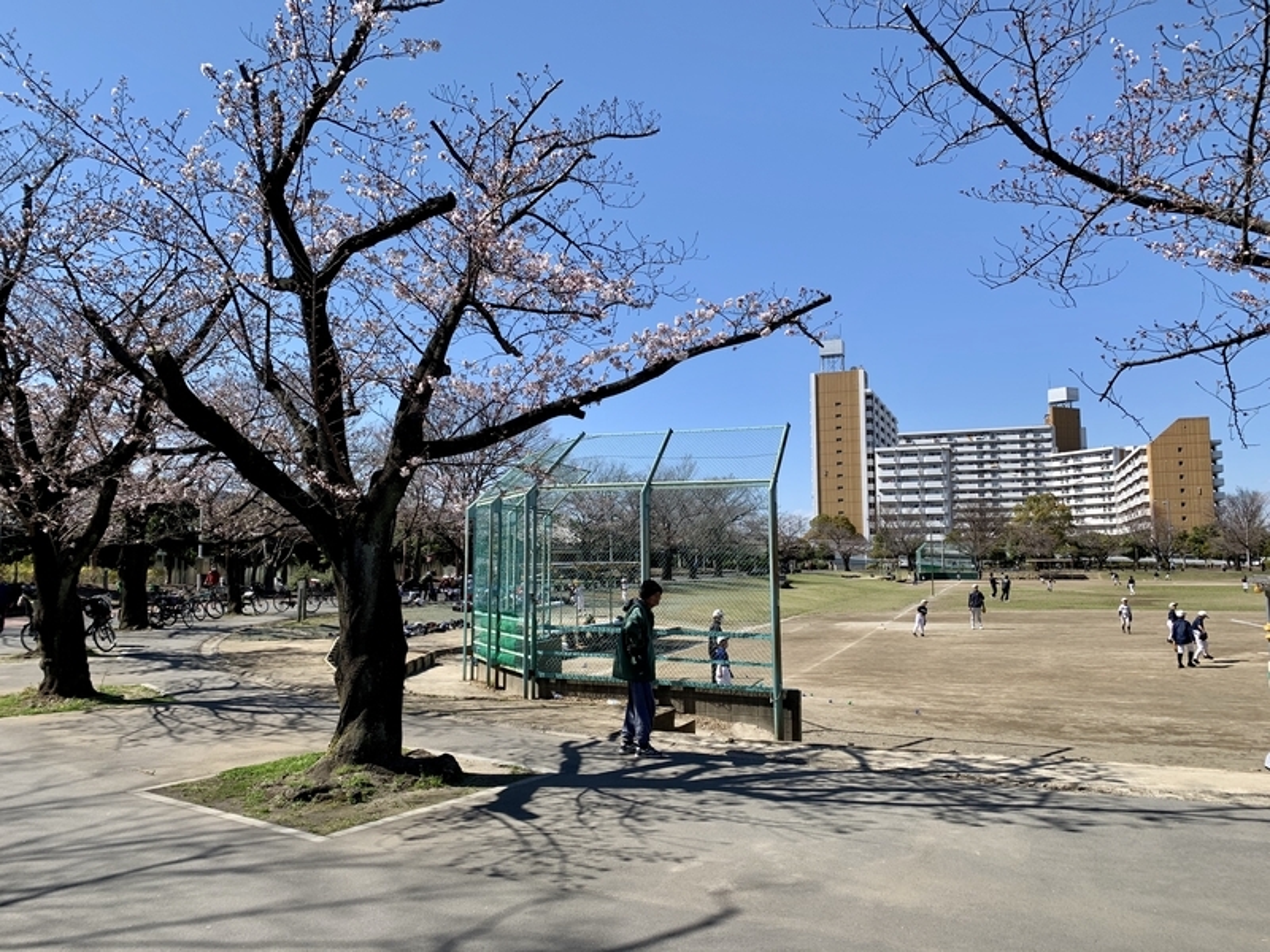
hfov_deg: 67.3
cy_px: 476
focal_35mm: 26
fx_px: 954
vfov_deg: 53.1
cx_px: 635
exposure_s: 1/1992
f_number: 1.8
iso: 25
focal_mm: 4.25
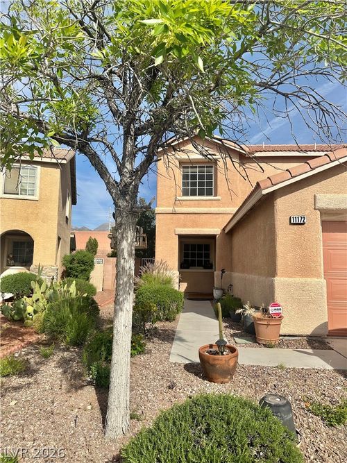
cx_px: 174
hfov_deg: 56.8
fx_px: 321
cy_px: 232
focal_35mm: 24
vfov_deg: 71.6
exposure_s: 1/6211
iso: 80
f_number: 1.78
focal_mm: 6.86
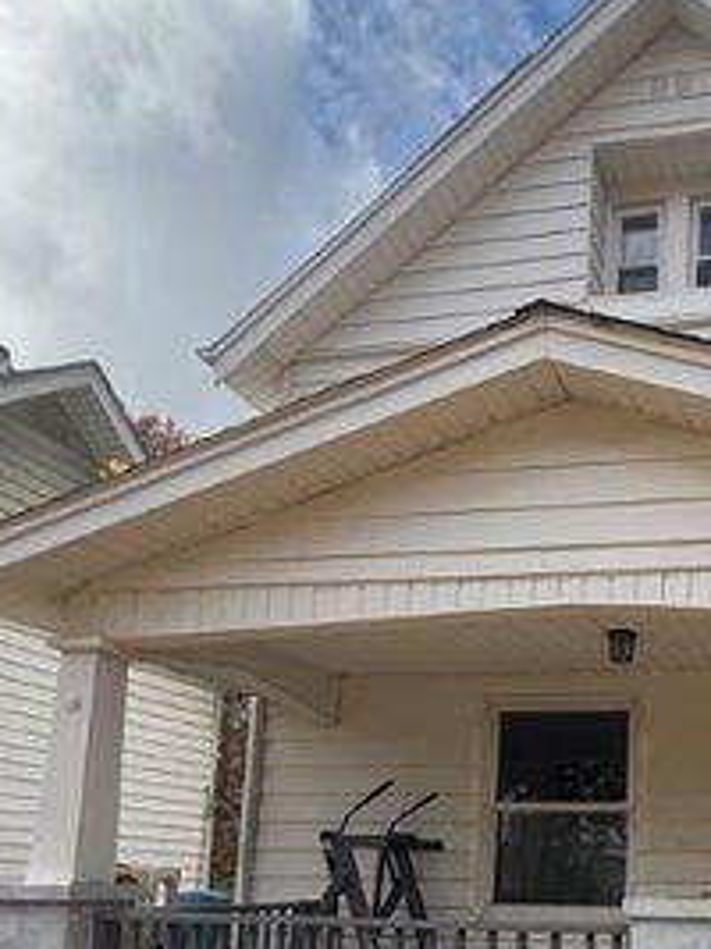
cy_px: 780
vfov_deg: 49.1
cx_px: 690
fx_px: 959
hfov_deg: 37.0
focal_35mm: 35
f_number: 2.2
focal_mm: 2.22
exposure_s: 1/486
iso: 50
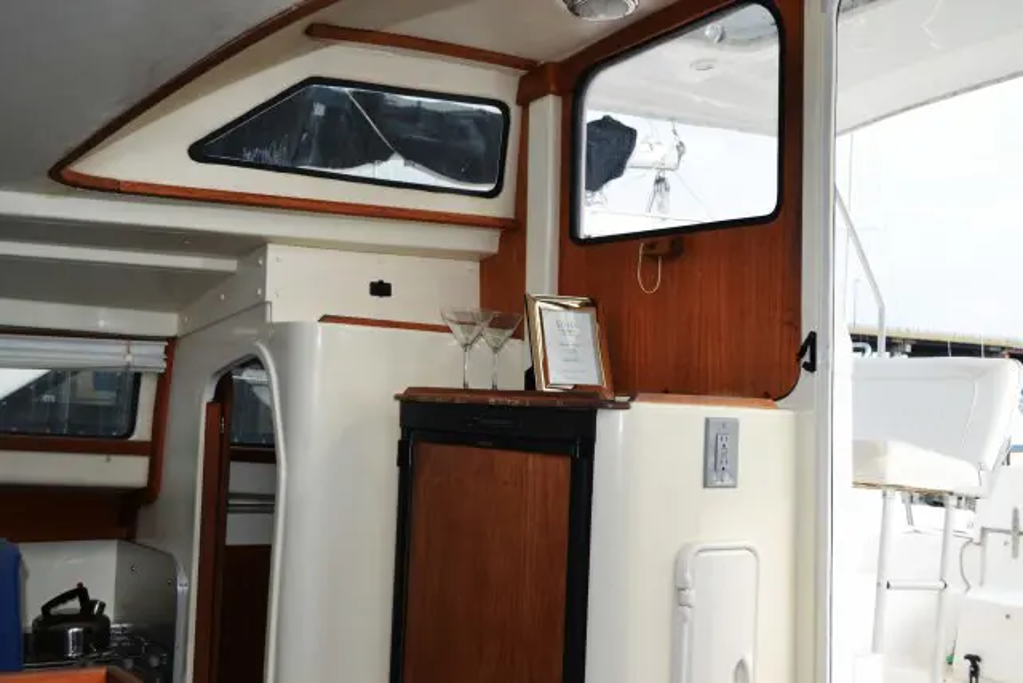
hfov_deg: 46.4
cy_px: 342
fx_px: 1194
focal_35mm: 42
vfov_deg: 31.9
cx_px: 512
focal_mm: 28
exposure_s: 1/200
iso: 100
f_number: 5.6
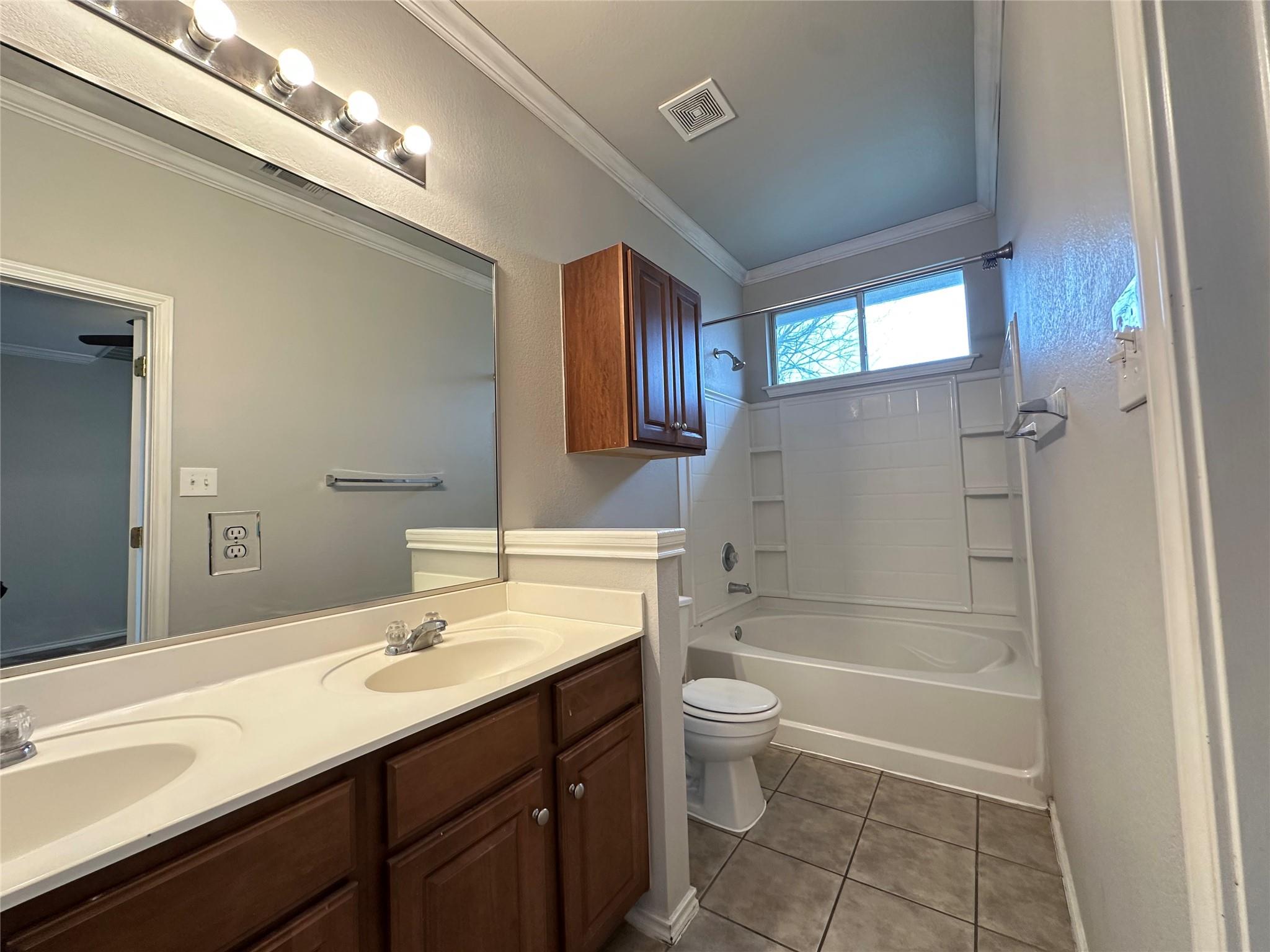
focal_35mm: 14
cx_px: 635
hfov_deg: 102.1
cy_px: 476
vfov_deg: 85.7
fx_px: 514
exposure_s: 1/60
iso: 250
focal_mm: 2.22
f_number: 2.2
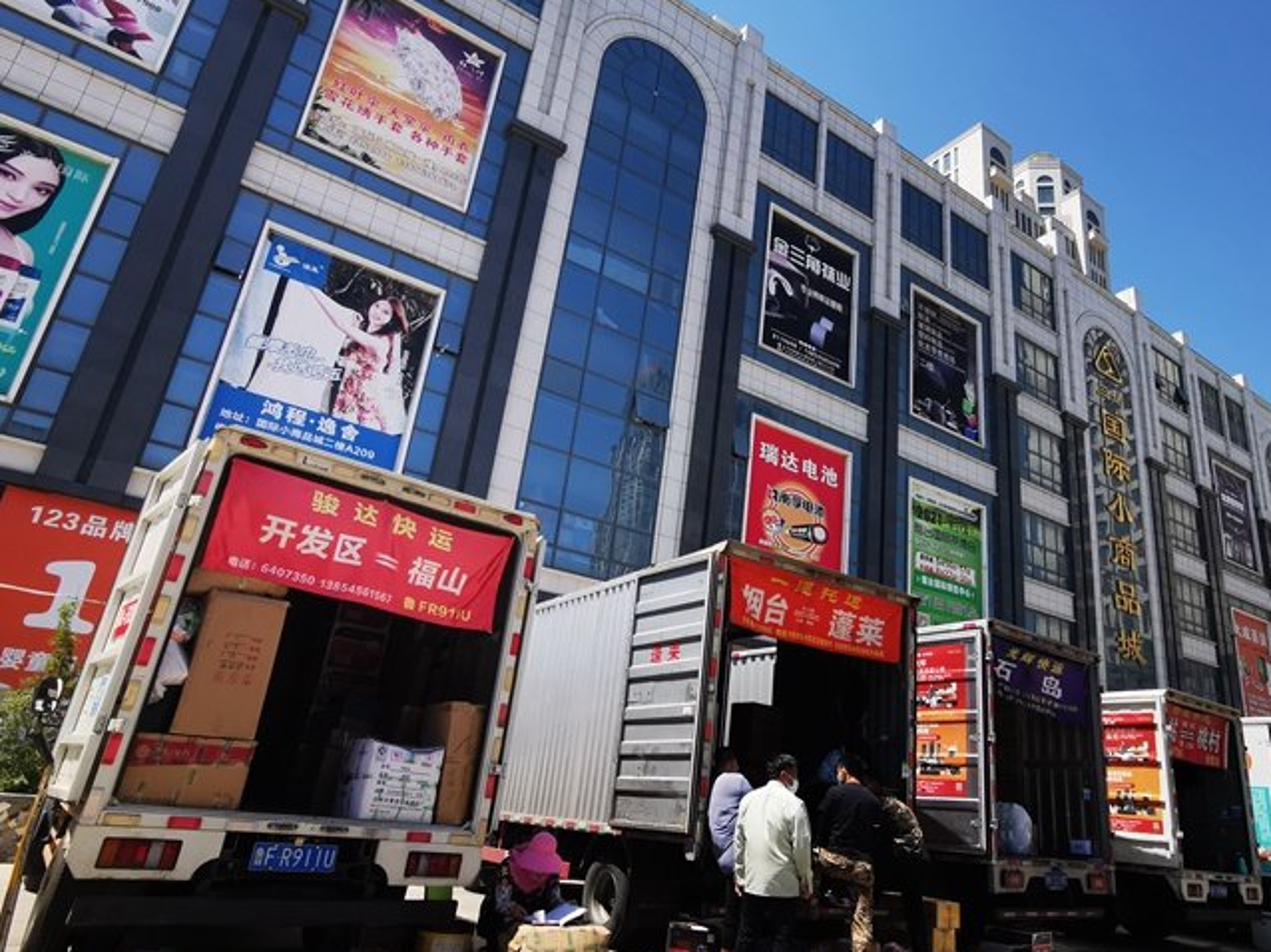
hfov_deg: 71.1
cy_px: 469
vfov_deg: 56.8
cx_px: 737
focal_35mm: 24
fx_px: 881
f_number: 2.2
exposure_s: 1/935
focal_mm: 2.26
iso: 50
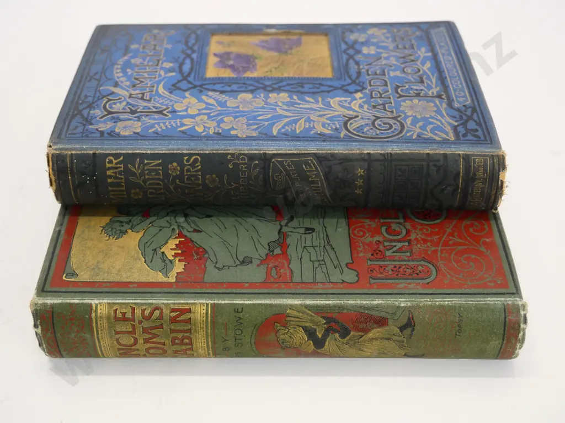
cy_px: 212
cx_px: 282
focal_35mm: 46
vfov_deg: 31.5
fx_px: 751
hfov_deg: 41.2
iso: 1600
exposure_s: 1/80
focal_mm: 23
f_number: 5
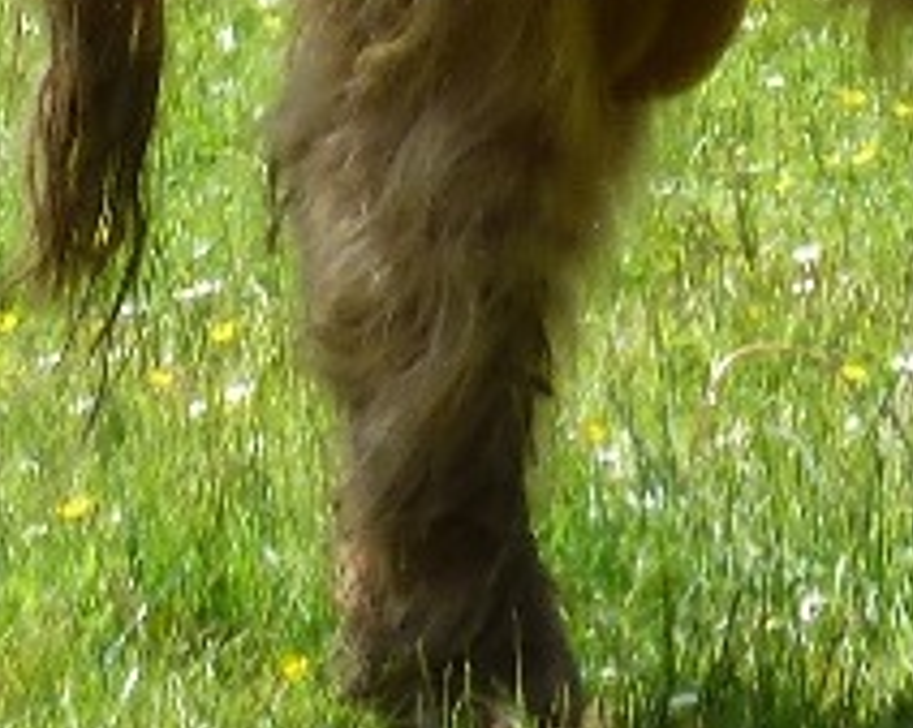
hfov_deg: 1.9
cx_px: 1503
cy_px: -289
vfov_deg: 1.5
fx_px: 27686
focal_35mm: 1026
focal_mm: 45.7
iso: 80
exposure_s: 1/160
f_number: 4.8
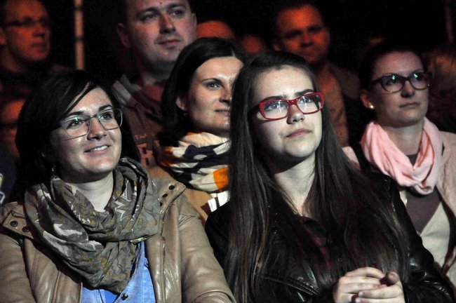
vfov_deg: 6.8
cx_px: 228
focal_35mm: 202
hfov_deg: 10.2
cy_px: 152
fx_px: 2562
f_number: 6
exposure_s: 1/125
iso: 3200
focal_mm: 135
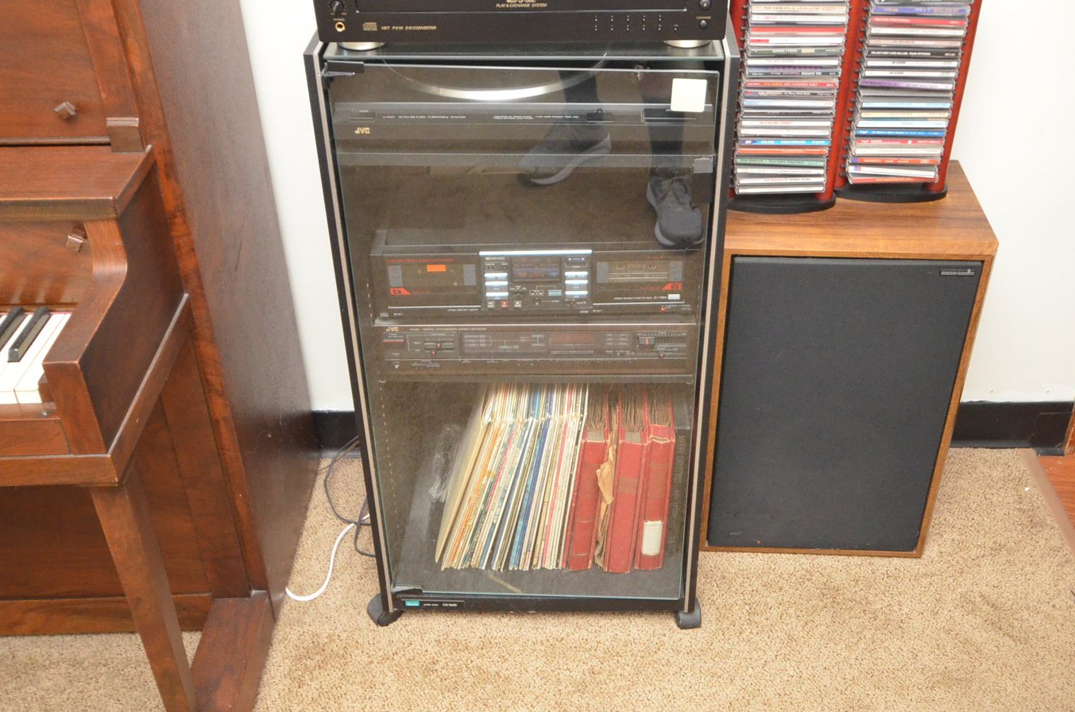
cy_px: 277
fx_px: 1132
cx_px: 582
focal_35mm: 38
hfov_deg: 50.7
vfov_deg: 34.8
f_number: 4.5
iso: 3200
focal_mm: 20
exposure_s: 1/60
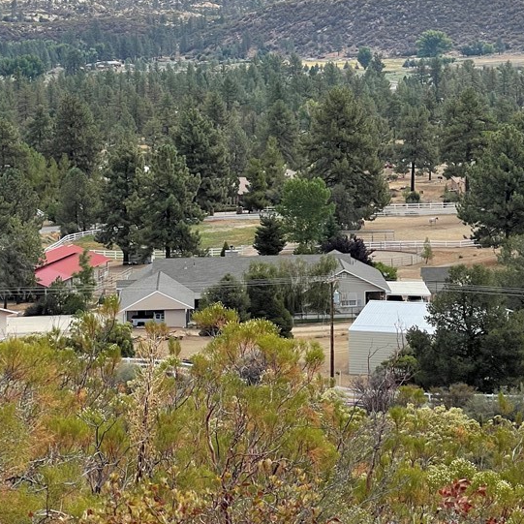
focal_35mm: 107
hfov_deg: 16.2
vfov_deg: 16.2
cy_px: 121
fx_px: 1832
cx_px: 343
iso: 20
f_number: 2.2
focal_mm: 7.5
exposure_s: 1/1575
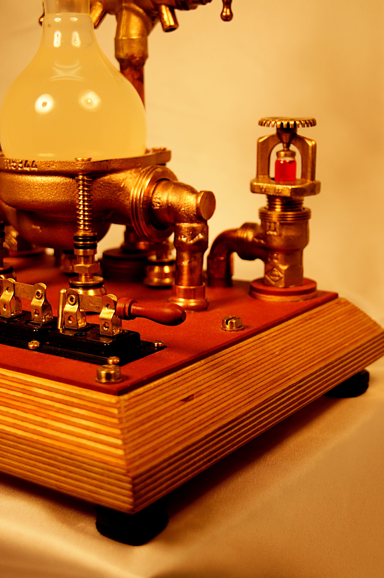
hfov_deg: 22.6
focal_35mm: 60
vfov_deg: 33.4
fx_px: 961
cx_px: 192
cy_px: 289
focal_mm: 40
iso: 100
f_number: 5.6
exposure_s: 1/125
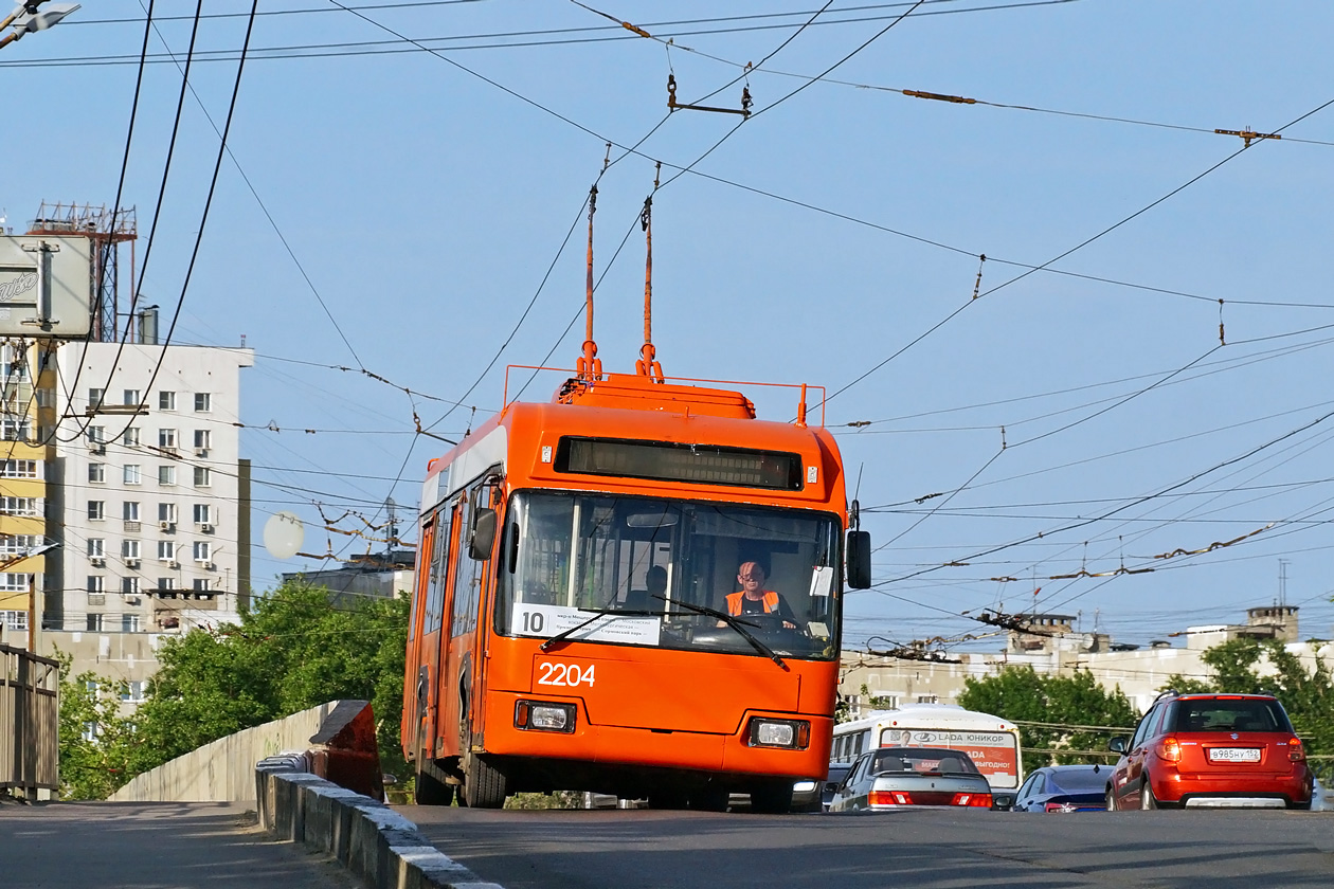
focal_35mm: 150
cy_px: 444
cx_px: 667
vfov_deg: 9.1
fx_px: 5558
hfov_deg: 13.7
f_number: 7.1
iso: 200
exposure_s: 1/1250
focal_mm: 100
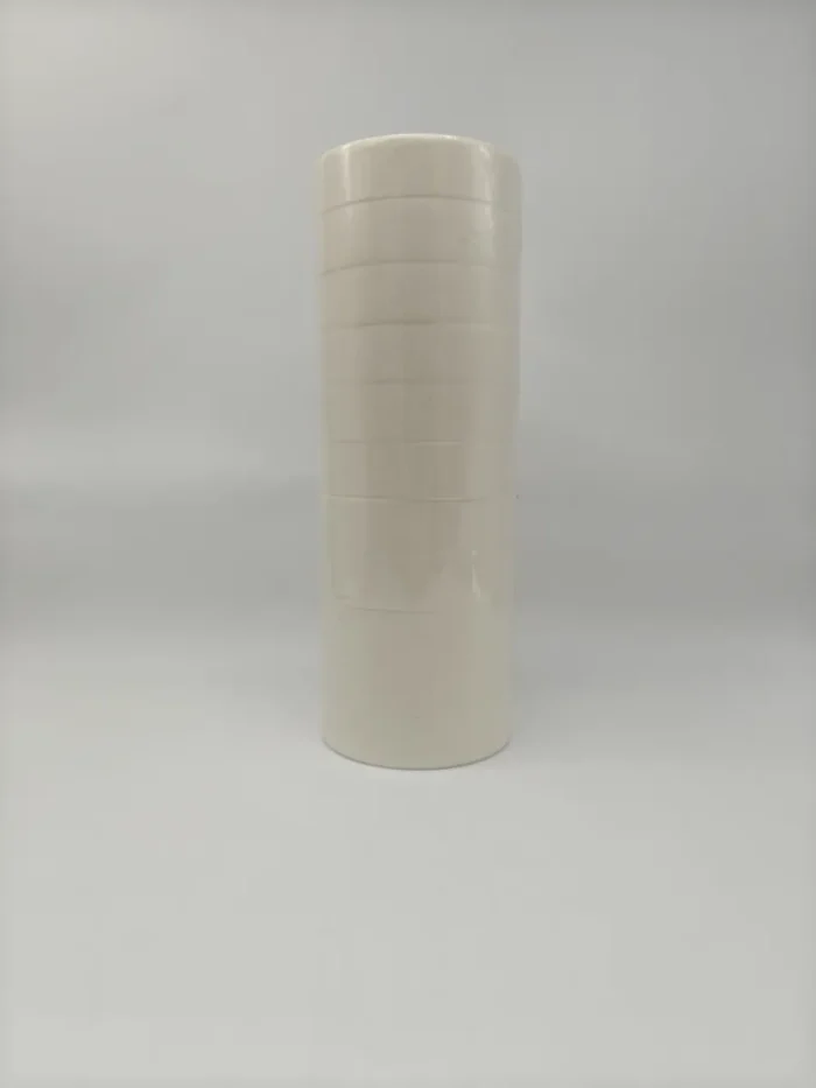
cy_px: 544
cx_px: 408
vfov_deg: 73.9
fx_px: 723
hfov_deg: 58.9
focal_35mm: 23
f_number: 1.6
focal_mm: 6.06
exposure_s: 1/128
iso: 50
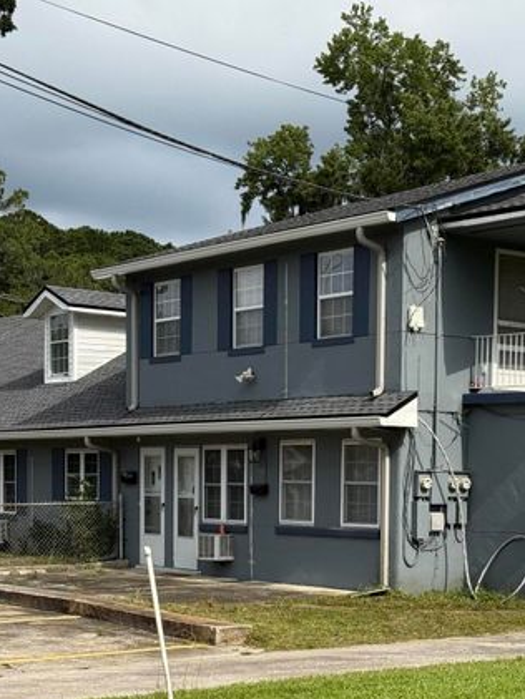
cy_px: 552
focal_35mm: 76
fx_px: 1536
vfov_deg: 25.2
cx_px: 384
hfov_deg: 19.3
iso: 64
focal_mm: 6.76
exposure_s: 1/4587
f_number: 1.78
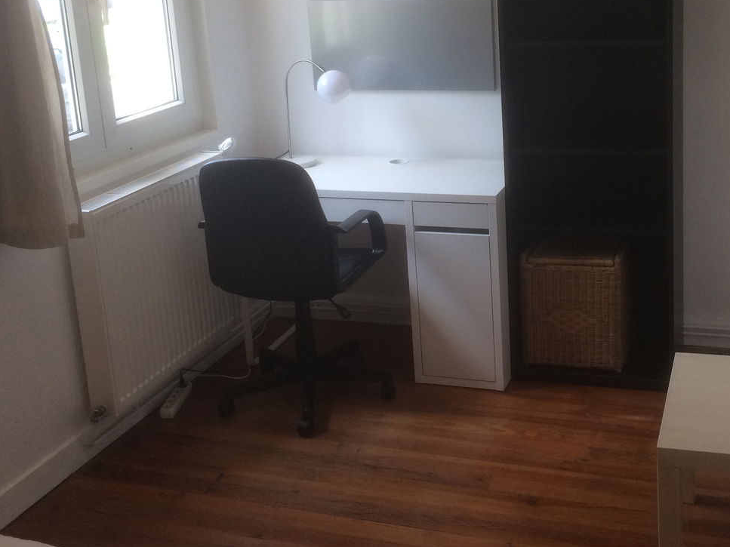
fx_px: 1012
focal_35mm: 48
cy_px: 164
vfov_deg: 29.9
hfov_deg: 39.3
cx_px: 470
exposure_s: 1/100
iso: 64
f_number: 2.2
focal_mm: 4.15
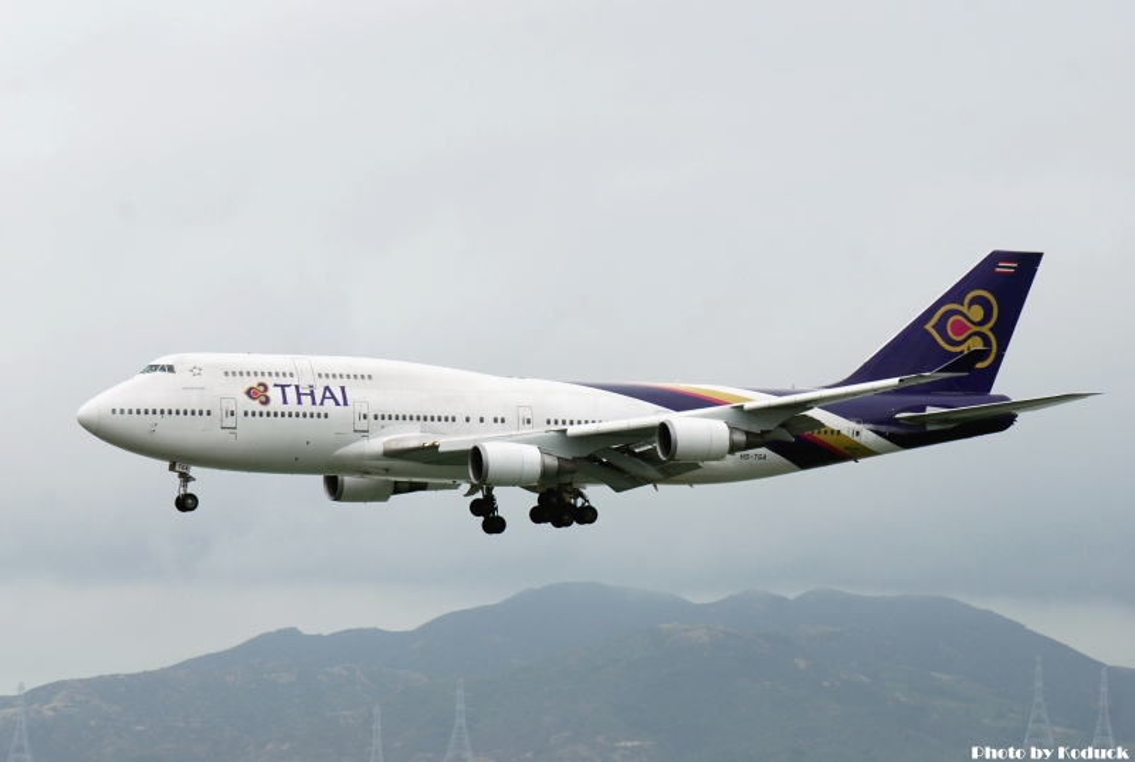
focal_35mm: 300
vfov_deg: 4.6
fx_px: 9478
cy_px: 381
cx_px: 568
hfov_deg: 6.9
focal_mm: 200
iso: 200
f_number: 7.1
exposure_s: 1/800
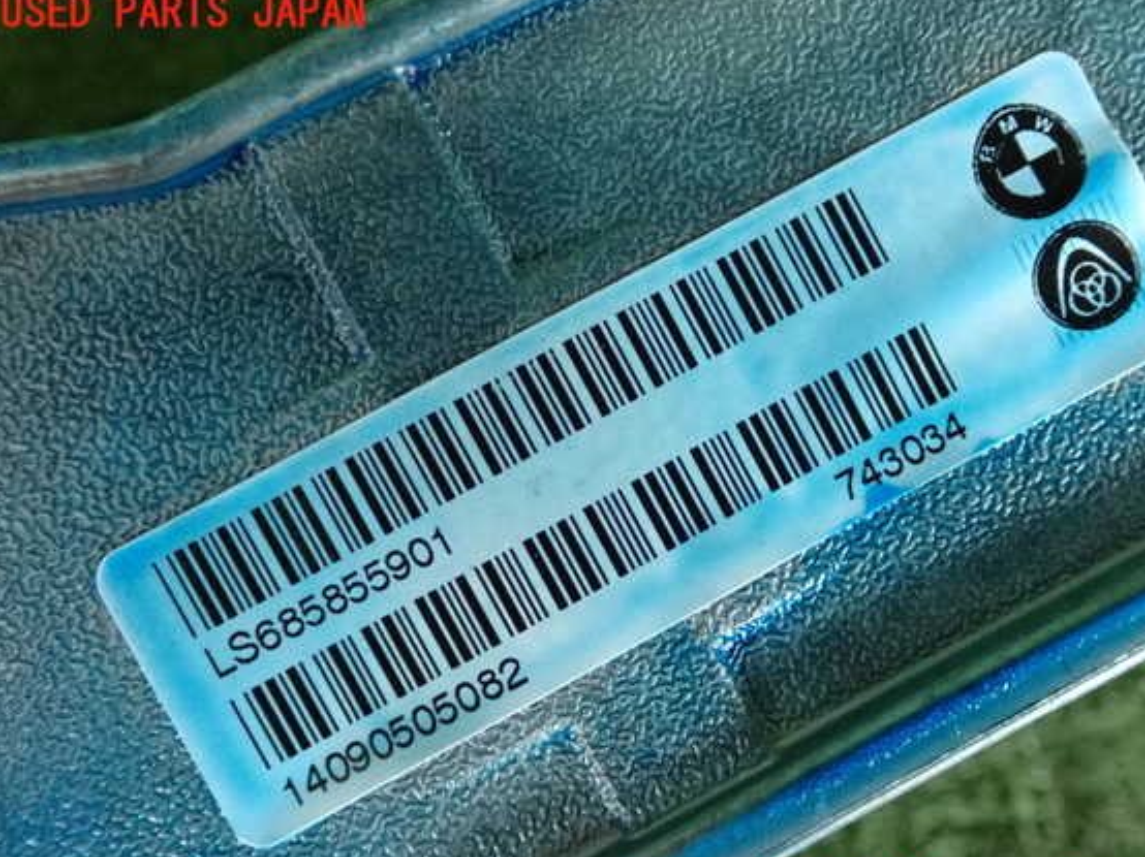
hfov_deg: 47.9
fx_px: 1289
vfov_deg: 36.8
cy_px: 452
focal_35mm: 39
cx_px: 610
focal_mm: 6.37
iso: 2000
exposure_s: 1/125
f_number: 2.5
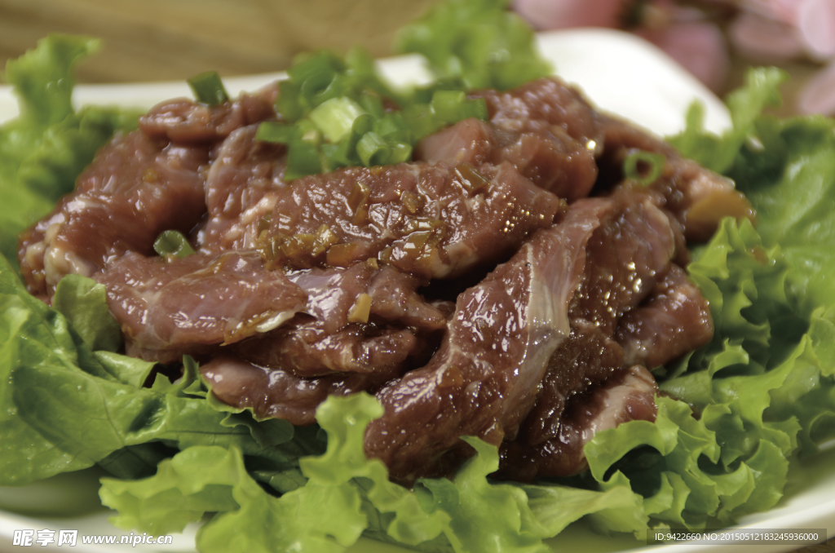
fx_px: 4687
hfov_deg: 10.2
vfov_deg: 6.8
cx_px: 418
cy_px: 276
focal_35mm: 202
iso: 200
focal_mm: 135
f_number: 7.1
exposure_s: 1/125
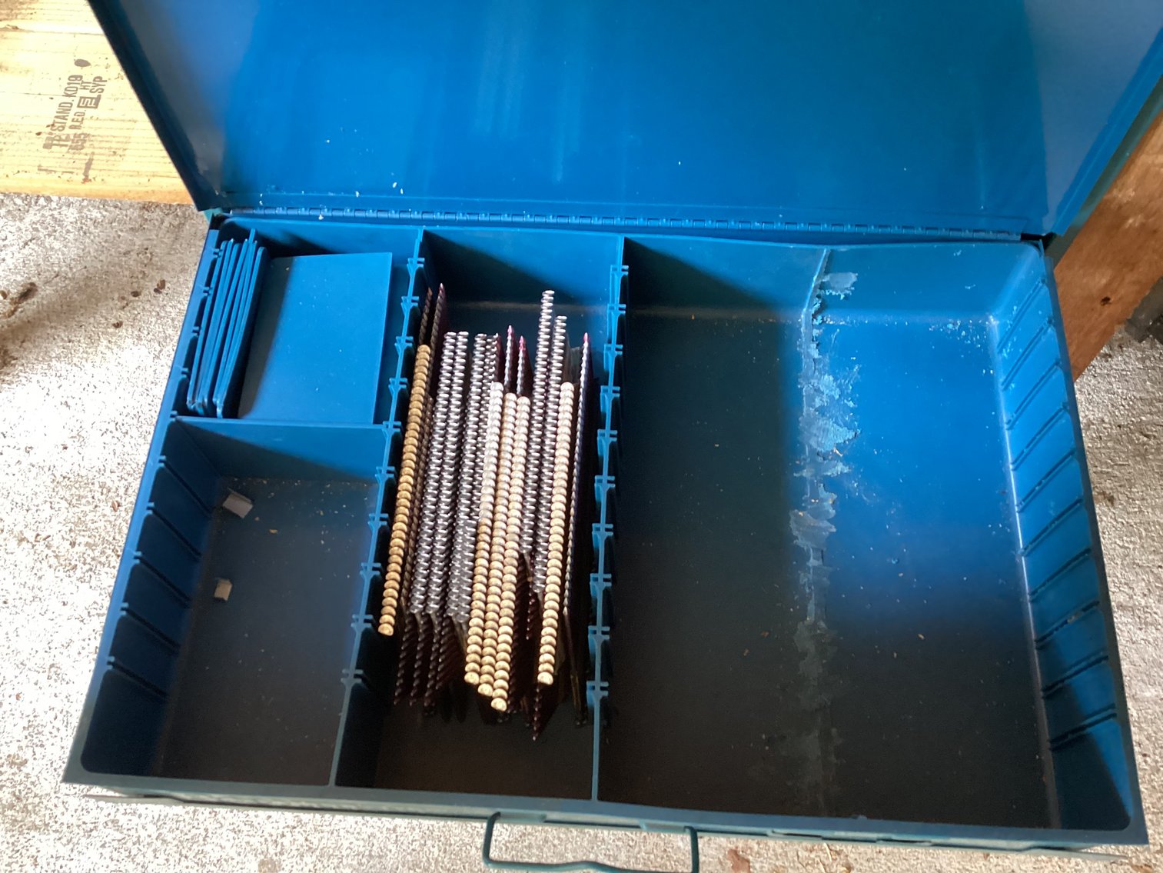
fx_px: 1042
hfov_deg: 58.3
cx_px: 582
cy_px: 436
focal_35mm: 31
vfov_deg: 45.4
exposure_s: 1/40
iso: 320
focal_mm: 3.3
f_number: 2.4
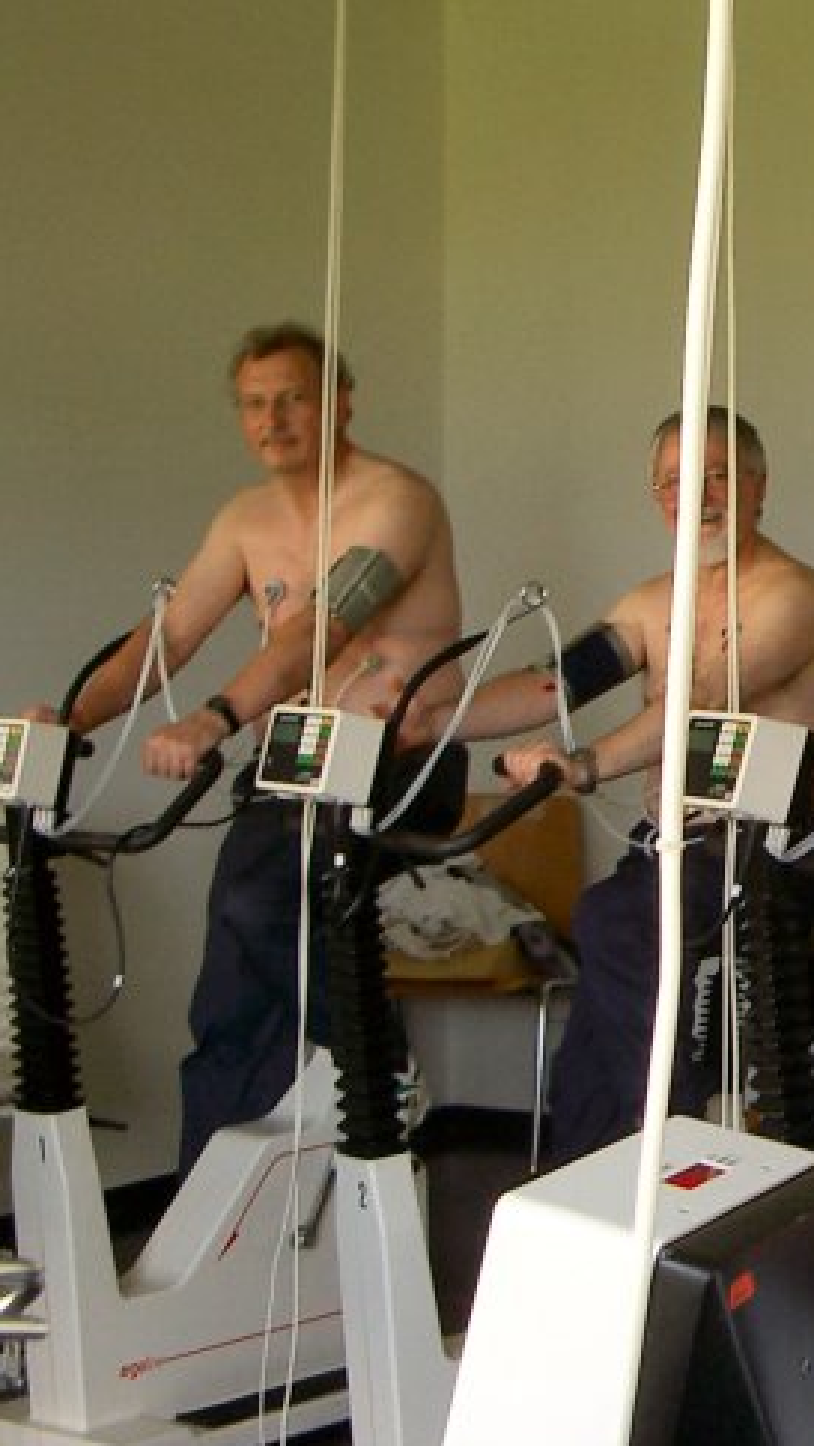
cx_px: 1190
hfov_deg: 13.1
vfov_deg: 24.2
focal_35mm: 88
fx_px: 3375
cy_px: 605
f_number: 3.1
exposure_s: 1/50
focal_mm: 8.2
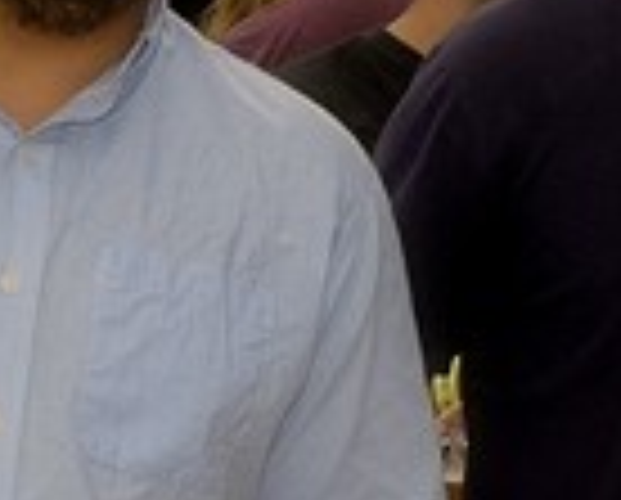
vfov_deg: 7.3
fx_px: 3923
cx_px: 968
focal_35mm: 213
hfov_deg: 8.8
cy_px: 110
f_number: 10
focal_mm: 38
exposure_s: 1/400
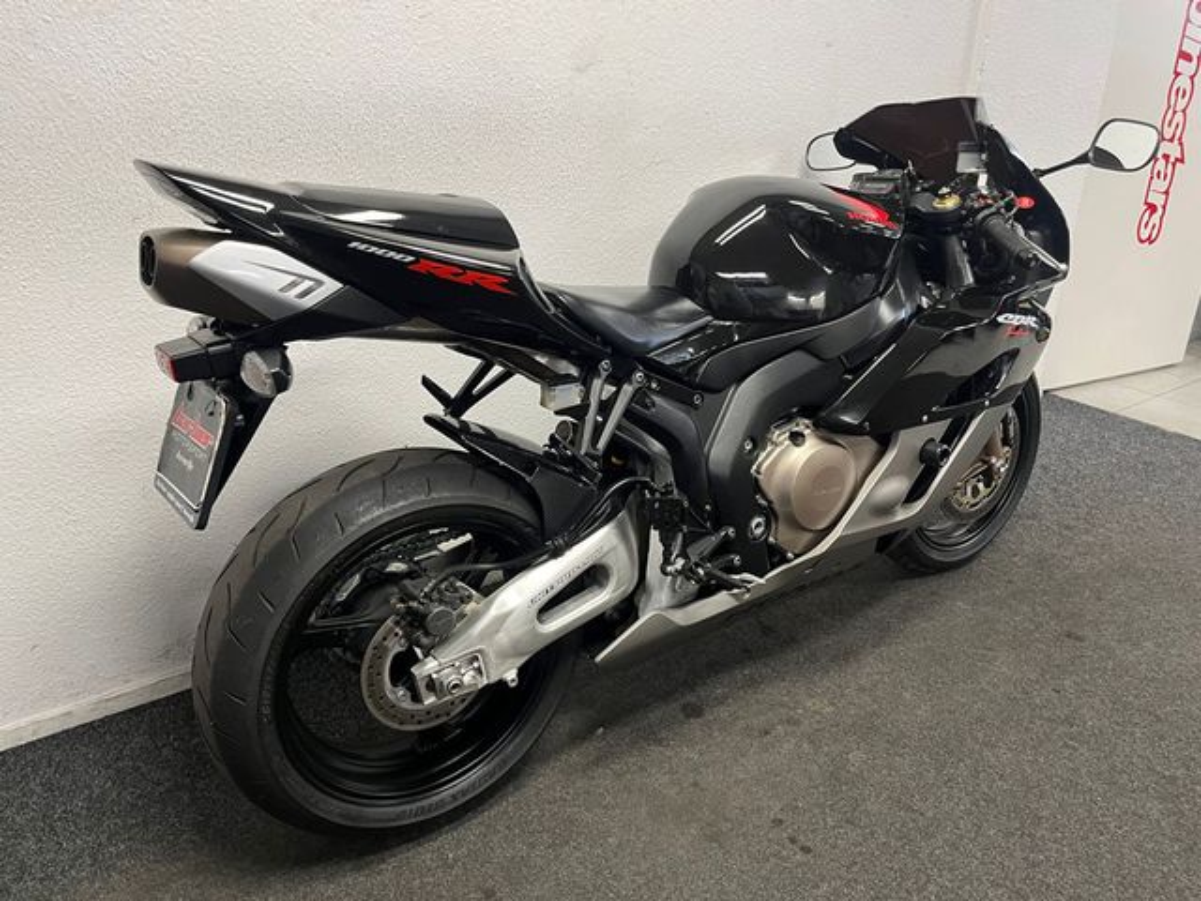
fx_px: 902
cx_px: 600
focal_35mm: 26
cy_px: 450
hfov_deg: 67.3
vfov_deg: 53.1
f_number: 1.6
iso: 125
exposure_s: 1/50
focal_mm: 5.1
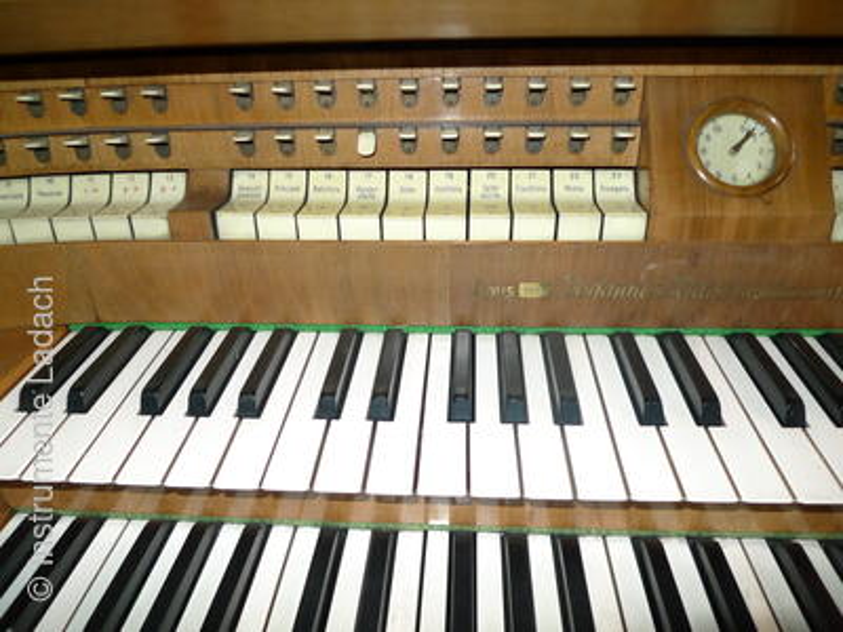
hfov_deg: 71.6
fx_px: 584
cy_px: 316
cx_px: 422
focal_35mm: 24
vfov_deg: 56.8
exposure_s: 1/30
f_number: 2
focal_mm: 5.1
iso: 100
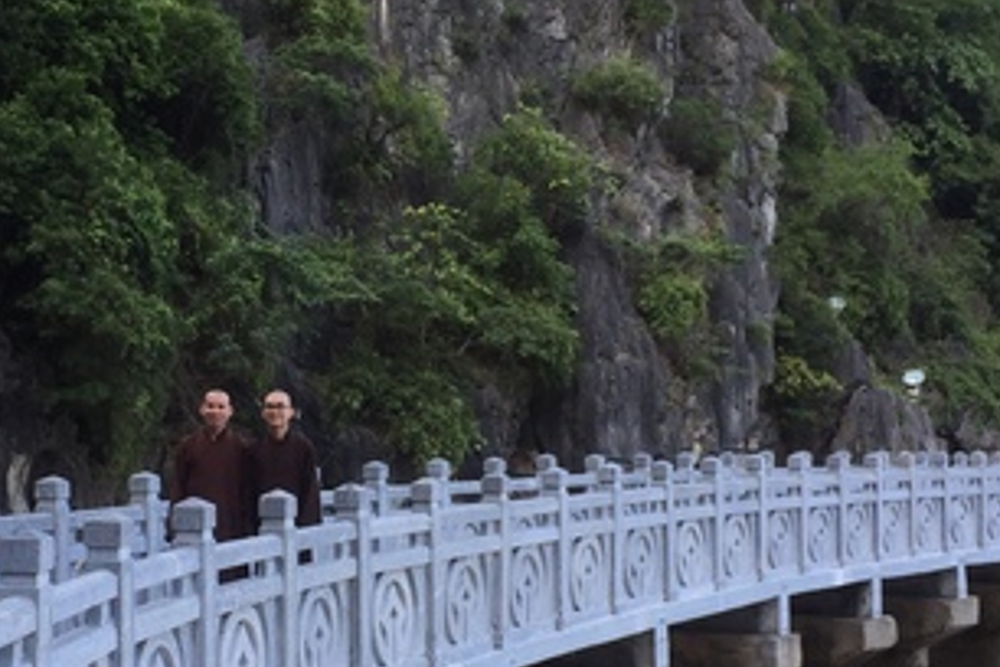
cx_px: 363
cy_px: 422
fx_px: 1778
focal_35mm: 64
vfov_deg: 21.2
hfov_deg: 31.3
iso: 32
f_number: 2.2
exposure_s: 1/165
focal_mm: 4.15
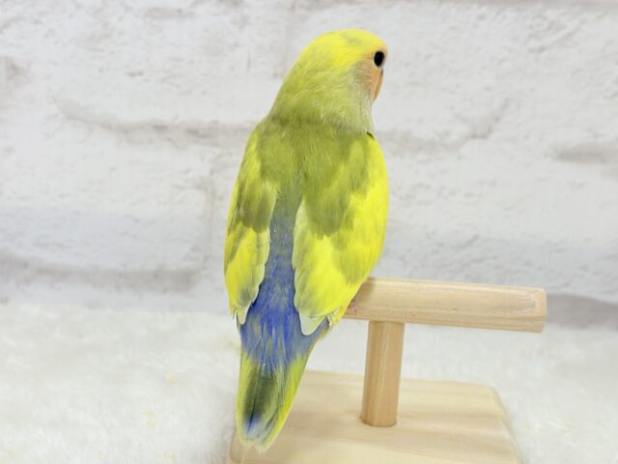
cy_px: 232
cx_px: 309
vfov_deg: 28.0
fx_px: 928
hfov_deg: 36.8
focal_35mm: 52
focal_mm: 5.96
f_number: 1.6
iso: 64
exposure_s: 1/100
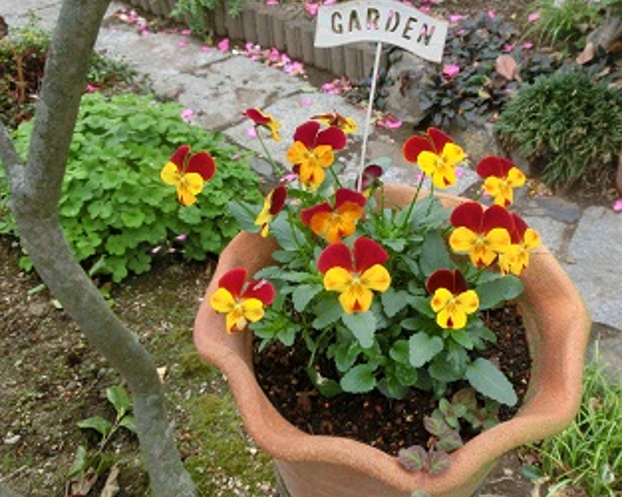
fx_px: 662
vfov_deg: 41.1
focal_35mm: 36
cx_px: 377
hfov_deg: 50.0
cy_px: 219
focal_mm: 4.4
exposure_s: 1/125
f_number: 3.3
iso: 160
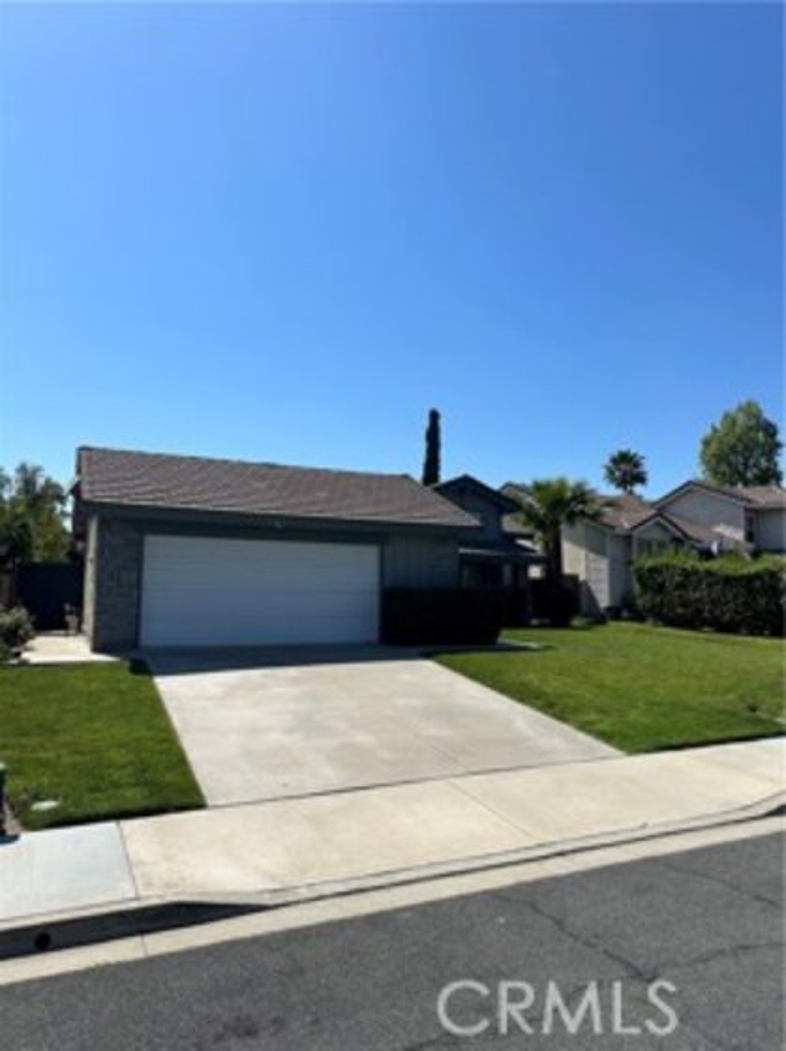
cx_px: 393
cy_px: 526
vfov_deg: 71.6
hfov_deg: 56.7
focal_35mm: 24
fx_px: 728
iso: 80
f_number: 1.78
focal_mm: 6.86
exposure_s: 1/7042
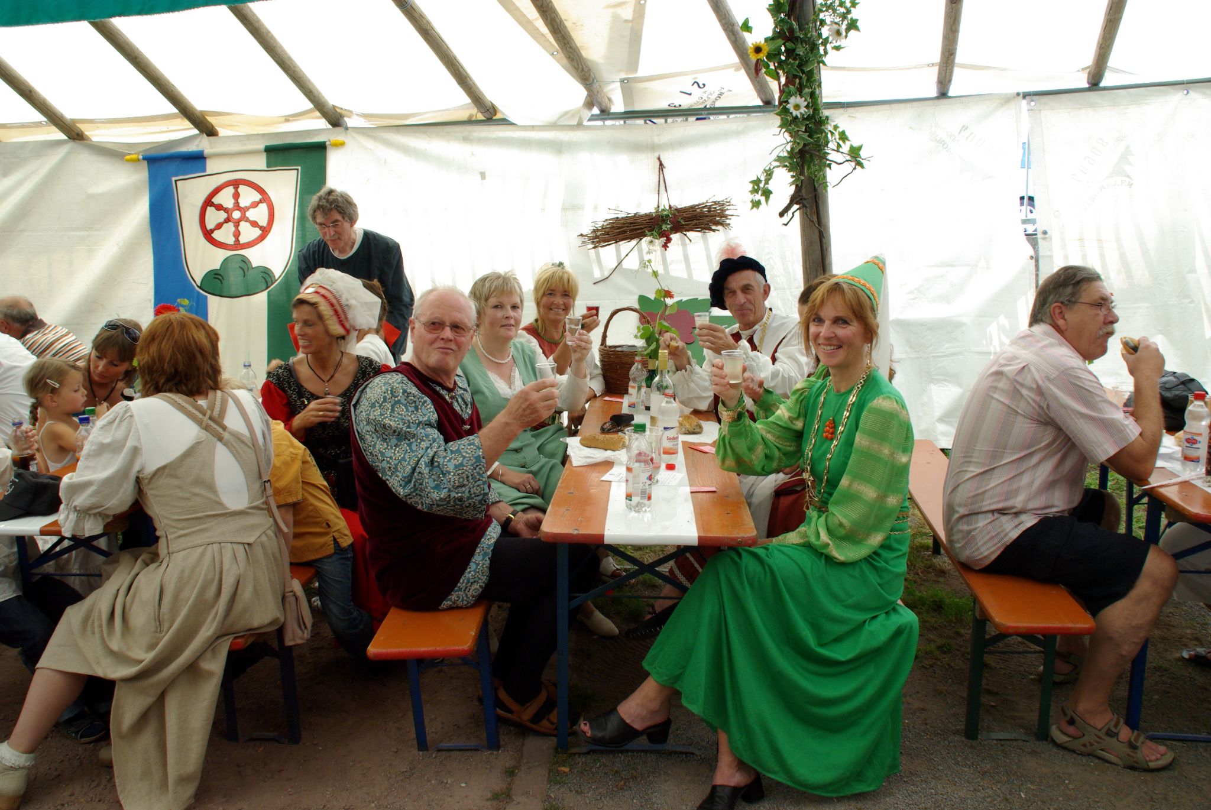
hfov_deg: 67.3
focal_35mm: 27
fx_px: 909
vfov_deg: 48.0
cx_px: 606
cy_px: 405
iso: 400
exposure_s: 1/30
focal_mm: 18
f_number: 8
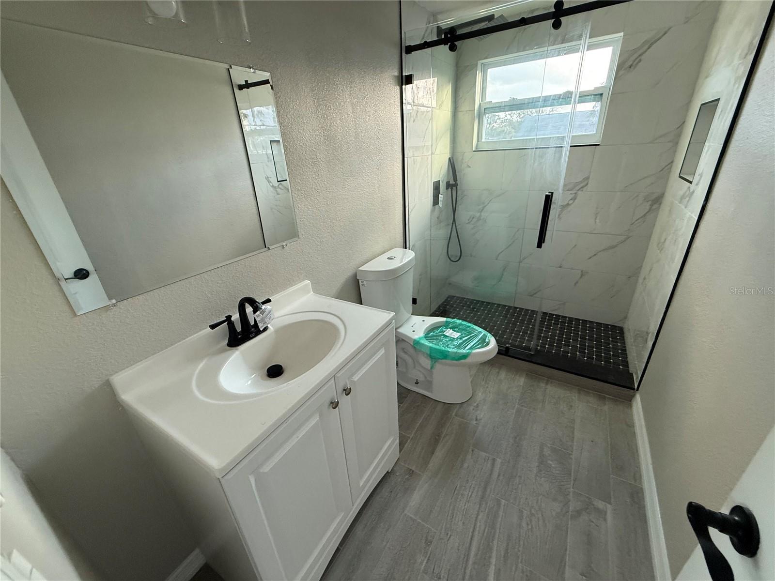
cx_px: 388
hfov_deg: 102.1
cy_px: 290
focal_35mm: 14
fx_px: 313
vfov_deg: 85.7
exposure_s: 1/73
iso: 400
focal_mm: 2.22
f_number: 2.2
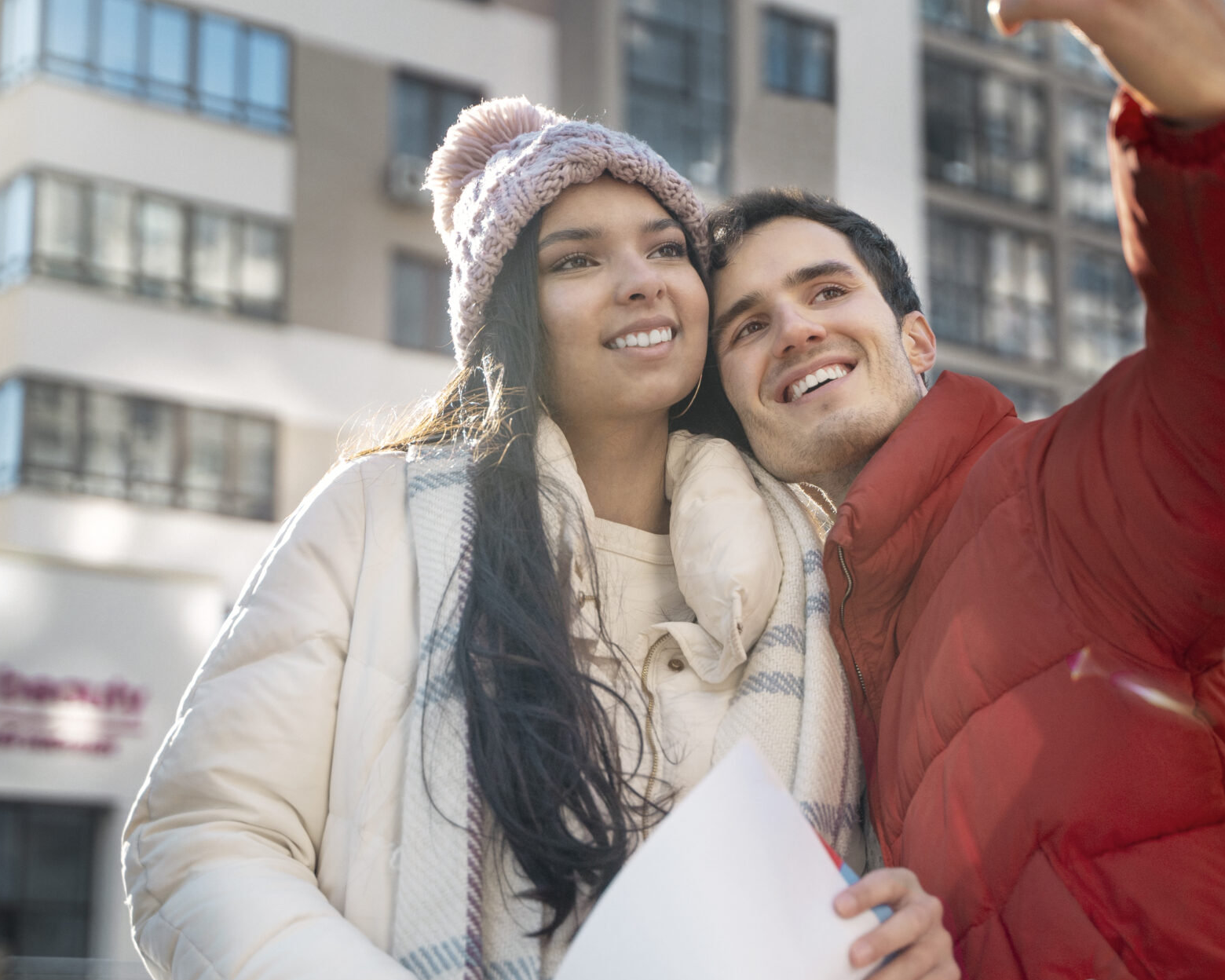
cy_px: 462
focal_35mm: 77
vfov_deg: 19.9
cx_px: 718
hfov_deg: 24.7
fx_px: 2792
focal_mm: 50
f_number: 2.8
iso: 250
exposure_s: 1/1600
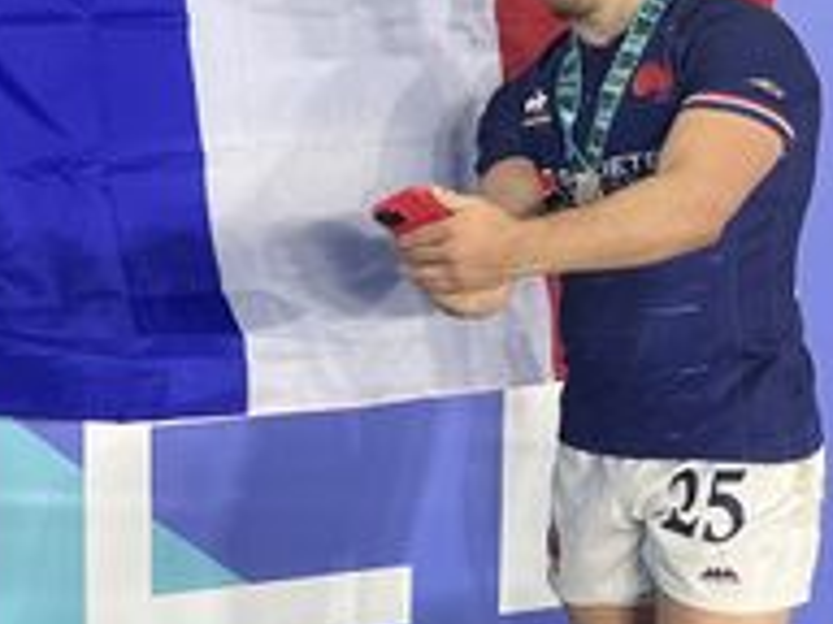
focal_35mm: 94
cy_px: 238
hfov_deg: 20.2
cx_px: -11
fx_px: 2262
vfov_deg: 15.7
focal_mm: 5.1
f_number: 1.6
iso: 125
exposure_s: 1/118
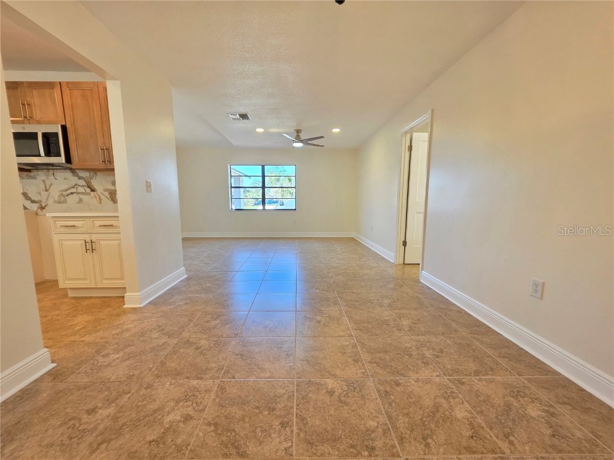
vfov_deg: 89.9
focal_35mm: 13
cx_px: 307
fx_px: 231
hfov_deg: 106.2
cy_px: 230
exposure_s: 1/120
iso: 160
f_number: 1.9
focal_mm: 2.2
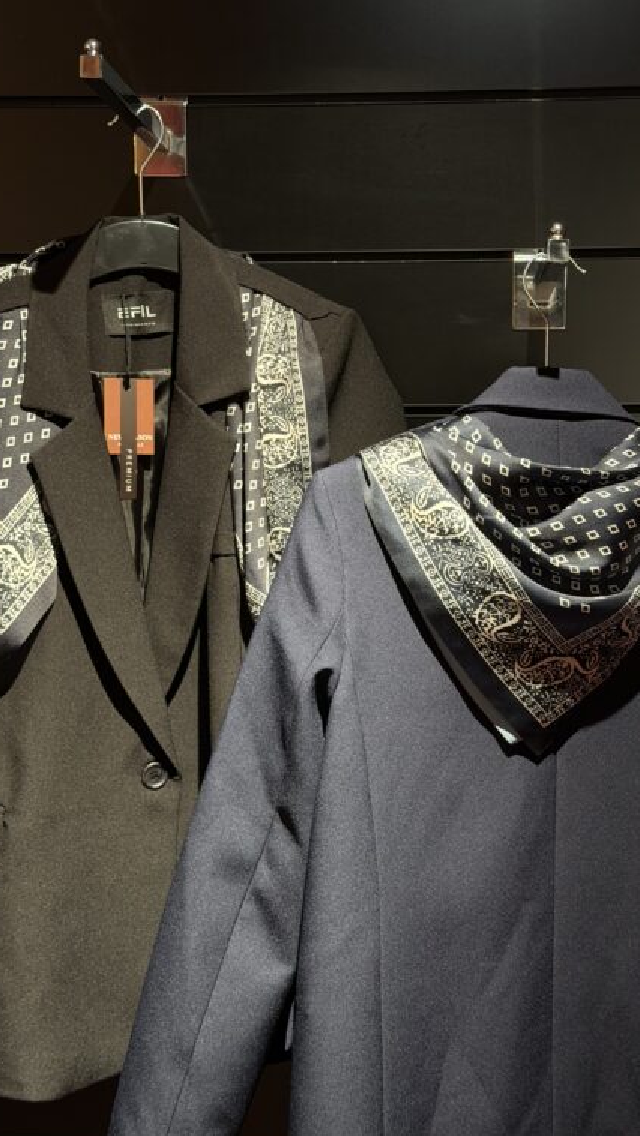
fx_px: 1598
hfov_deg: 22.6
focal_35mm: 53
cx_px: 339
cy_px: 574
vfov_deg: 39.2
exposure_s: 1/50
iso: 125
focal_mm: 6.76
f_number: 1.78
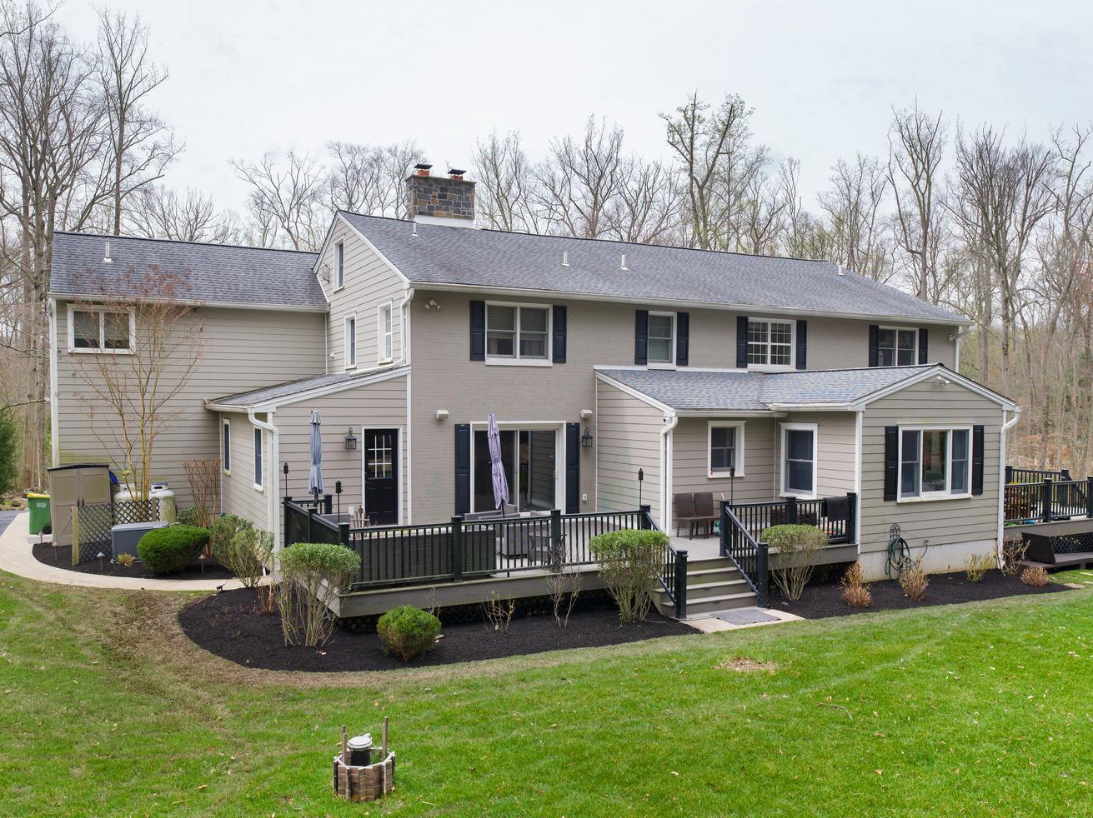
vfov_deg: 54.5
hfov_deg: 69.4
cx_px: 532
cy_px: 485
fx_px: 789
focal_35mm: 25
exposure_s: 1/100
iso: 400
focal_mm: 21
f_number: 8
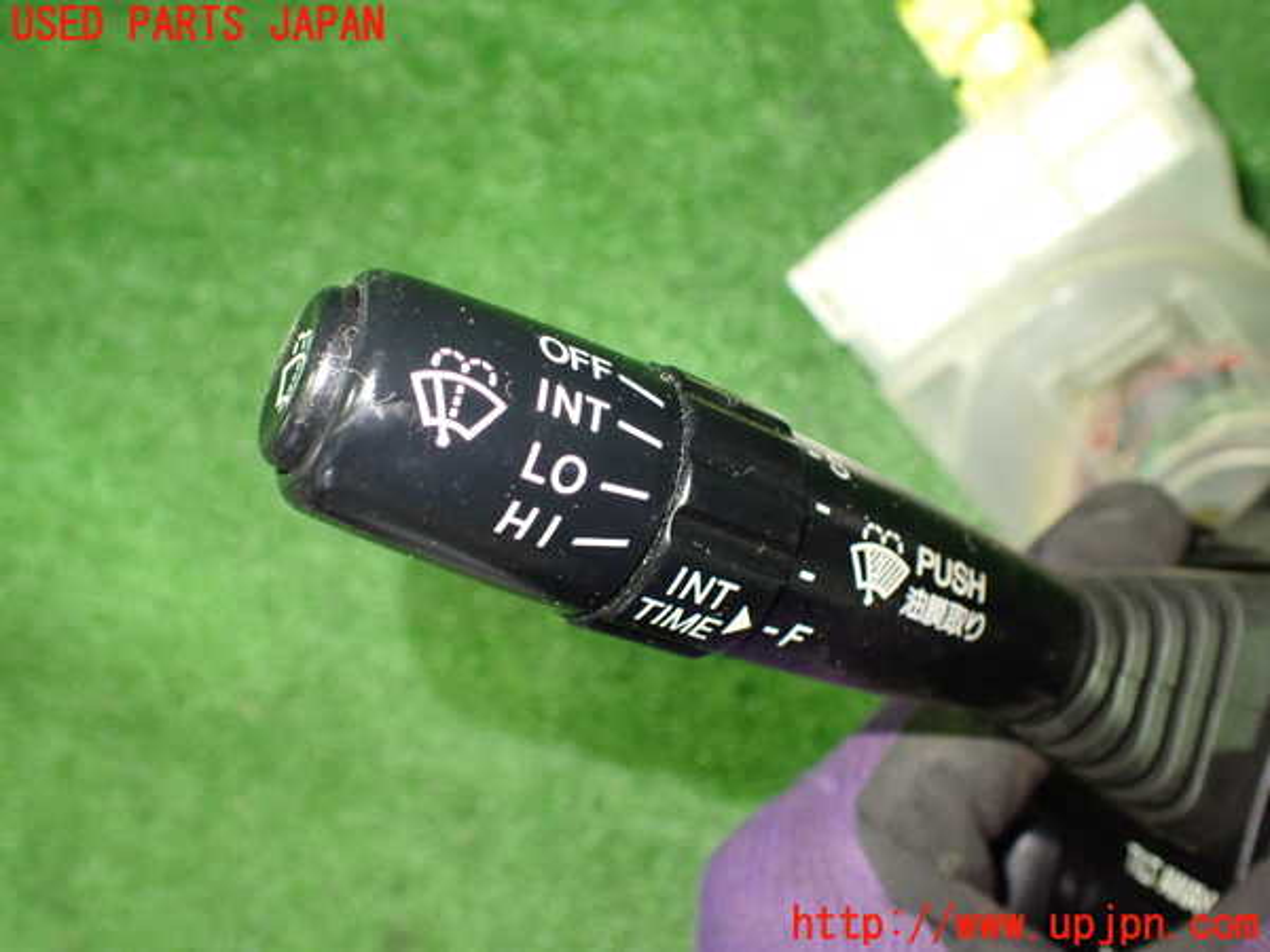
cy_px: 476
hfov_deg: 60.0
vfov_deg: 46.8
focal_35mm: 30
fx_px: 1101
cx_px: 635
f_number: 2.3
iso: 800
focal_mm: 5.4
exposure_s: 1/30
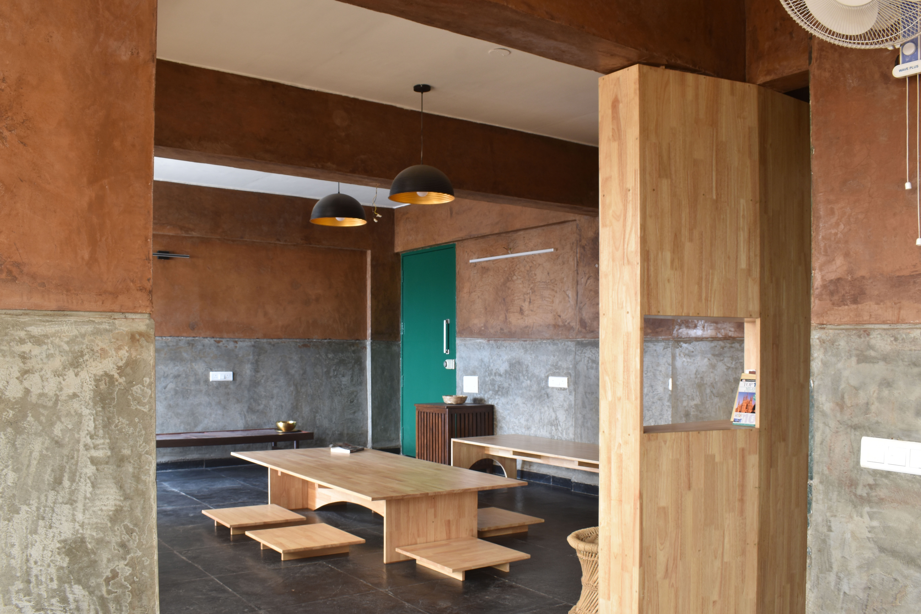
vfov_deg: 43.6
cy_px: 307
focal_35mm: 30
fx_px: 767
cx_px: 460
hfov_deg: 61.9
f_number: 10
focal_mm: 20
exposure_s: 1/3
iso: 200
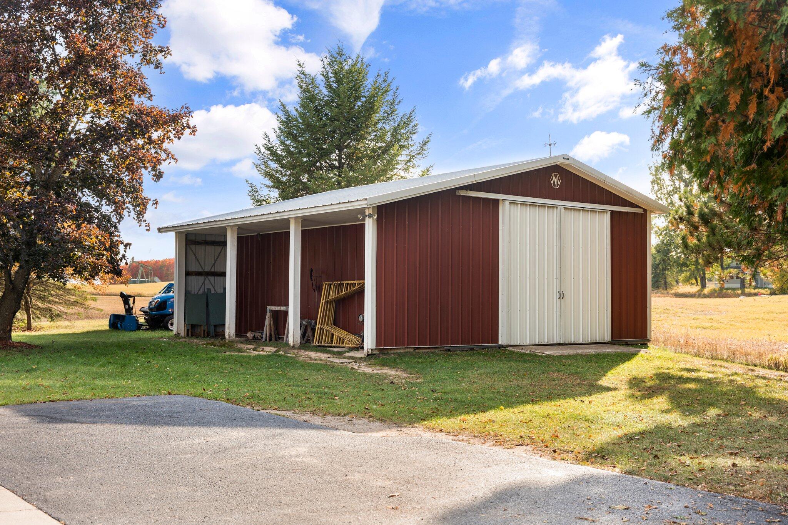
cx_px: 394
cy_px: 262
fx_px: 921
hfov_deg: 46.3
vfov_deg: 31.8
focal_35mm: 42
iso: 200
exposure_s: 1/400
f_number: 4
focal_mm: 42.1
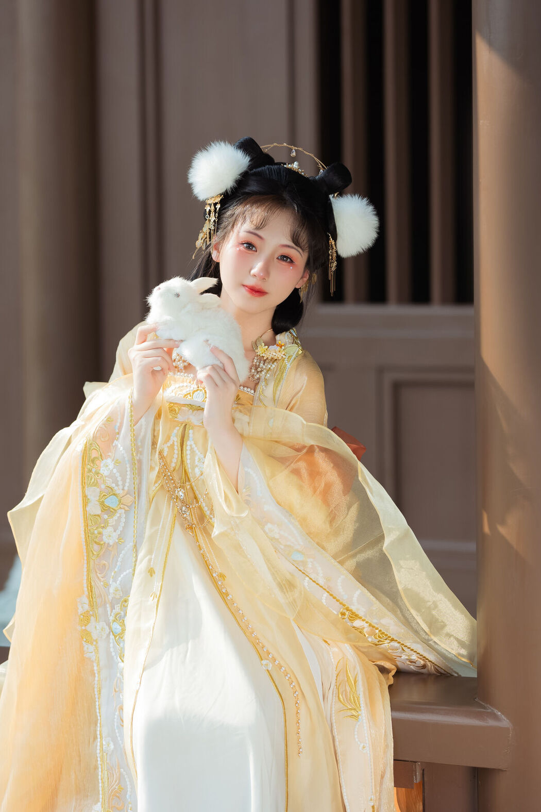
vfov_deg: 17.5
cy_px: 406
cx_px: 270
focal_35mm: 117
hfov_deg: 11.7
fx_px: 2637
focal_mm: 115
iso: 100
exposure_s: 1/500
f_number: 2.8
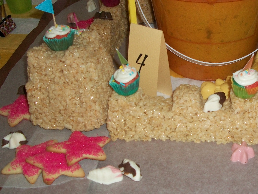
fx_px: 410
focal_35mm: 55
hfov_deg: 34.2
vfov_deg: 26.6
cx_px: 193
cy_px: 101
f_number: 2.9
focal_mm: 5.7
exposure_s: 1/30
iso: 80
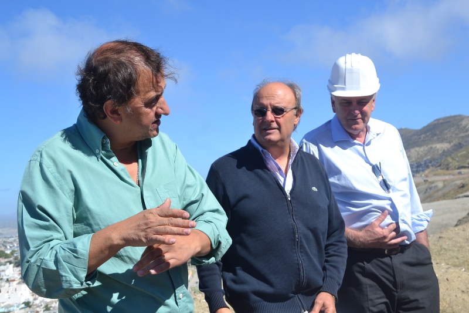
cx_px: 234
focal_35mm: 48
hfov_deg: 41.1
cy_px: 156
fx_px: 625
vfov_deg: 28.1
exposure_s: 1/320
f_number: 9
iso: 100
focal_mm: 32
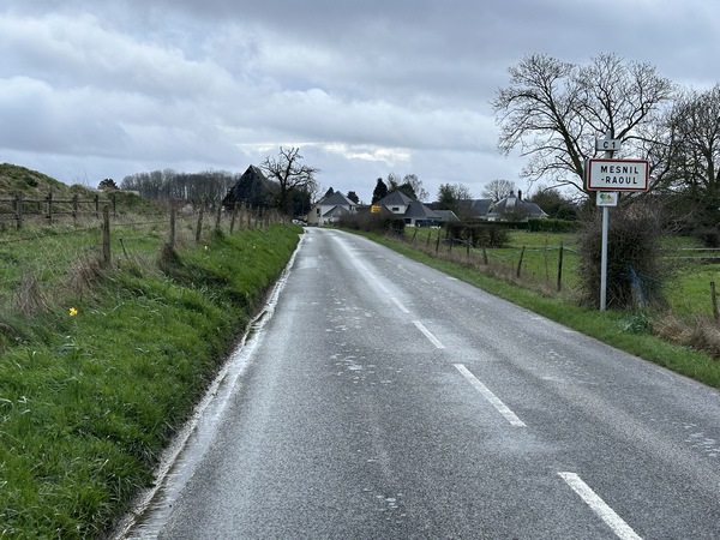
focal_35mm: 48
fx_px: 998
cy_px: 270
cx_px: 360
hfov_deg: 39.7
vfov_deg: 30.3
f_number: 1.78
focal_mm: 6.86
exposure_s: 1/773
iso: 64
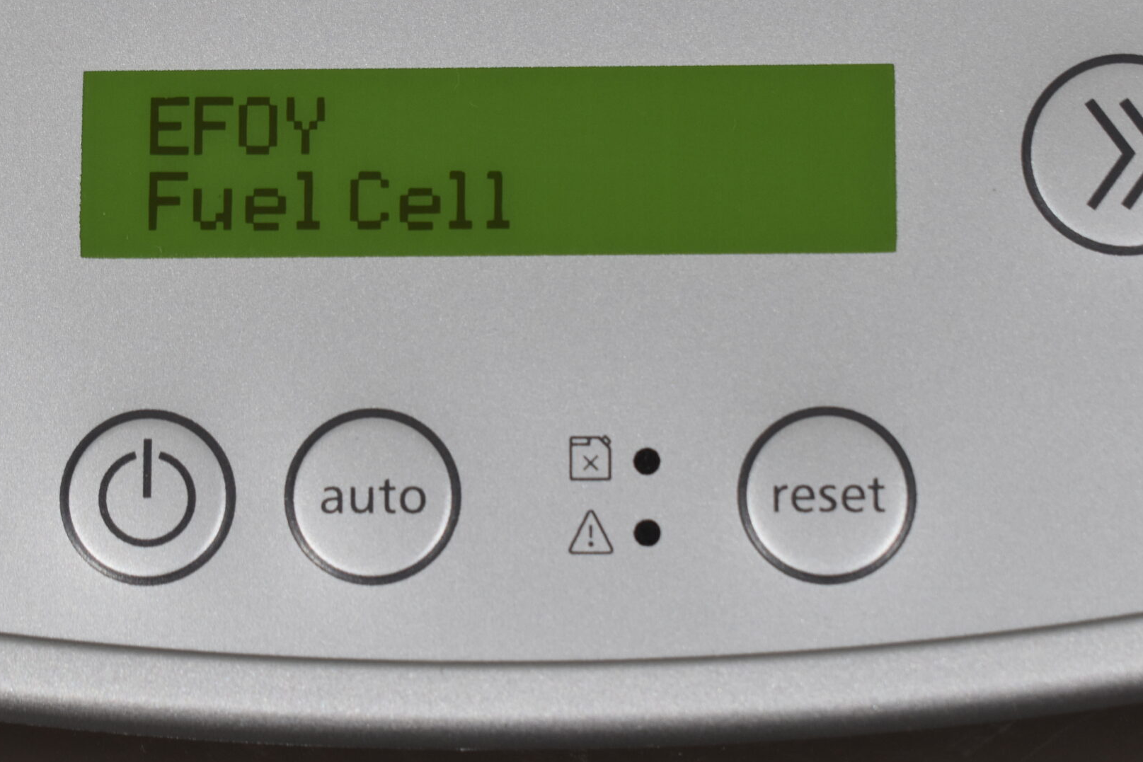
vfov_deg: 10.5
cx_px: 490
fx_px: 4153
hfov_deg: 15.7
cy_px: 289
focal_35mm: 131
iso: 400
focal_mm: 55
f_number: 8
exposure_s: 1/60
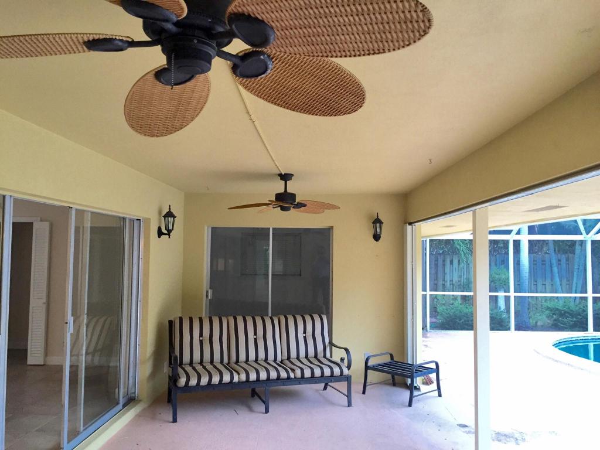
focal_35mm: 29
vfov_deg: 48.2
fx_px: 503
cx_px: 300
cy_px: 225
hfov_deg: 61.7
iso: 50
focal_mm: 4.15
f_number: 2.2
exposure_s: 1/30
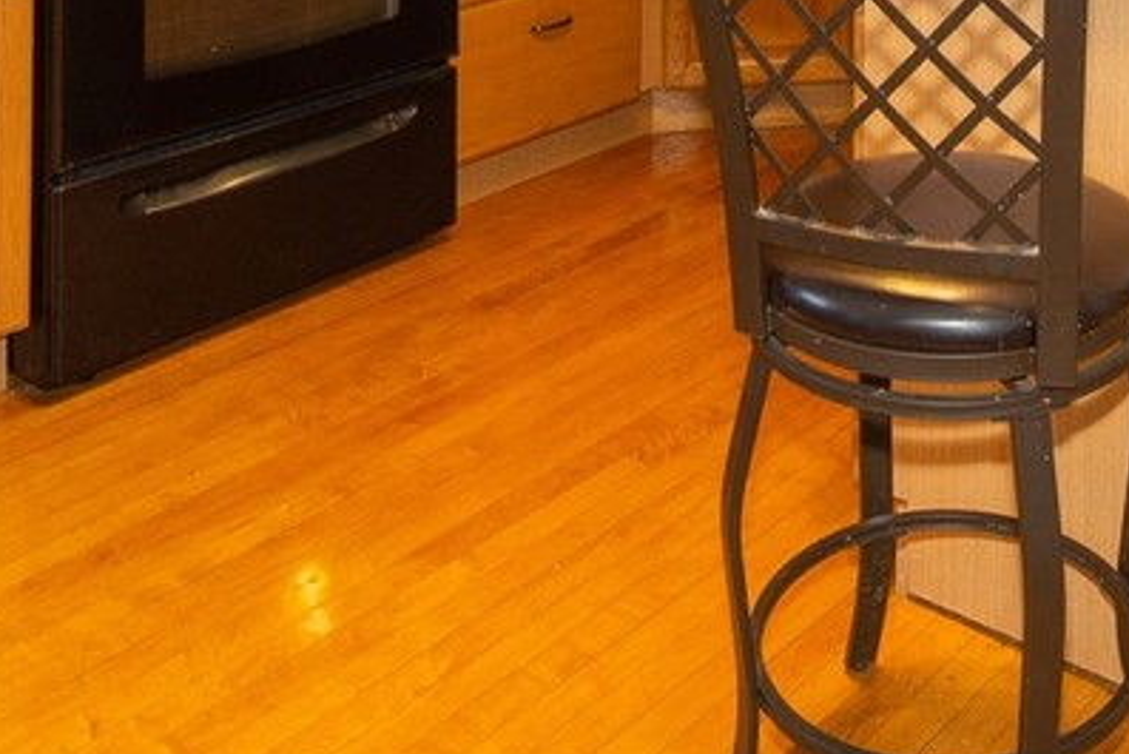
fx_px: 1663
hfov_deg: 35.8
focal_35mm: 53
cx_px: 965
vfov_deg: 20.3
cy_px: -498
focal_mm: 13
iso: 320
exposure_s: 1/6
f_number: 8
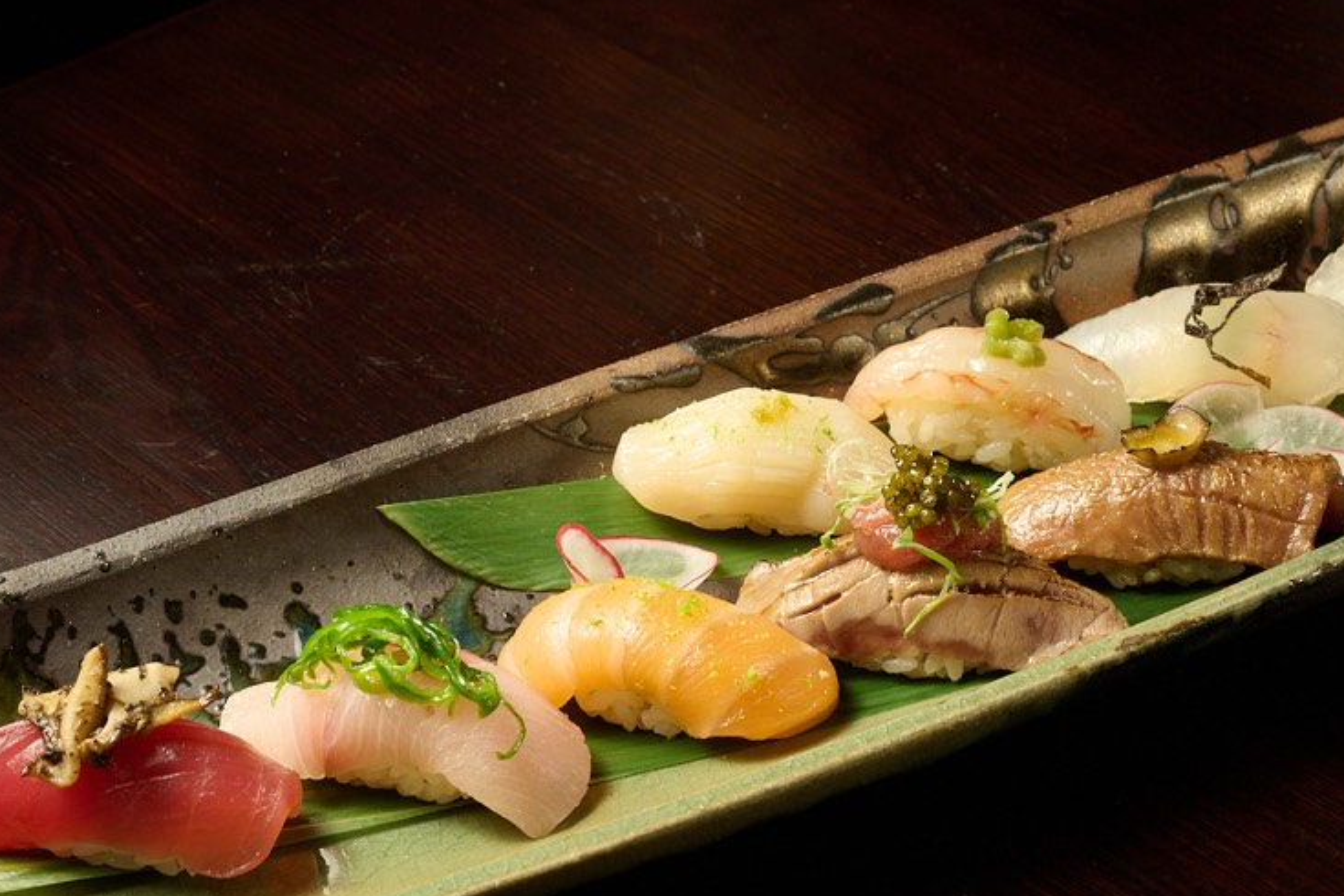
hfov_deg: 25.3
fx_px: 2986
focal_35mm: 80
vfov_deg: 17.0
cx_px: 850
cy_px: 585
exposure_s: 1/15
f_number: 13
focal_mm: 49
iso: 1250
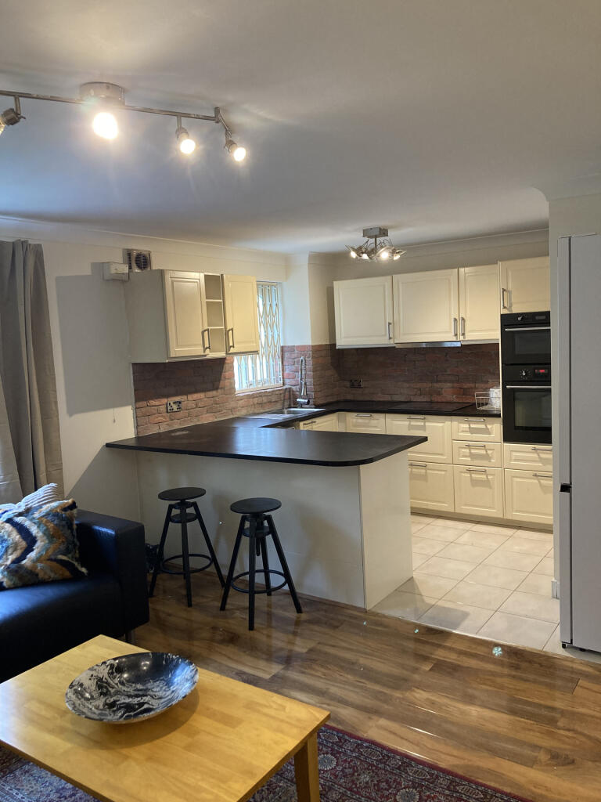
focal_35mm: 28
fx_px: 648
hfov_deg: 49.7
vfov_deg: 63.4
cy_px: 401
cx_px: 300
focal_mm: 3.99
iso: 160
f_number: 1.8
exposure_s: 1/50
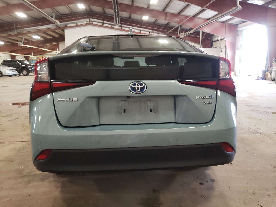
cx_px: 138
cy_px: 104
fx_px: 207
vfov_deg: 53.1
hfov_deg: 67.3
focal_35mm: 26
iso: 358
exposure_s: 1/60.2
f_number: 1.5
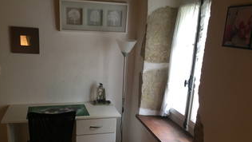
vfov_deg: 32.6
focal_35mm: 36
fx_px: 241
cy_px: 94
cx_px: 119
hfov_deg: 55.2
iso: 80
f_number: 2.2
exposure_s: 1/33
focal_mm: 4.15
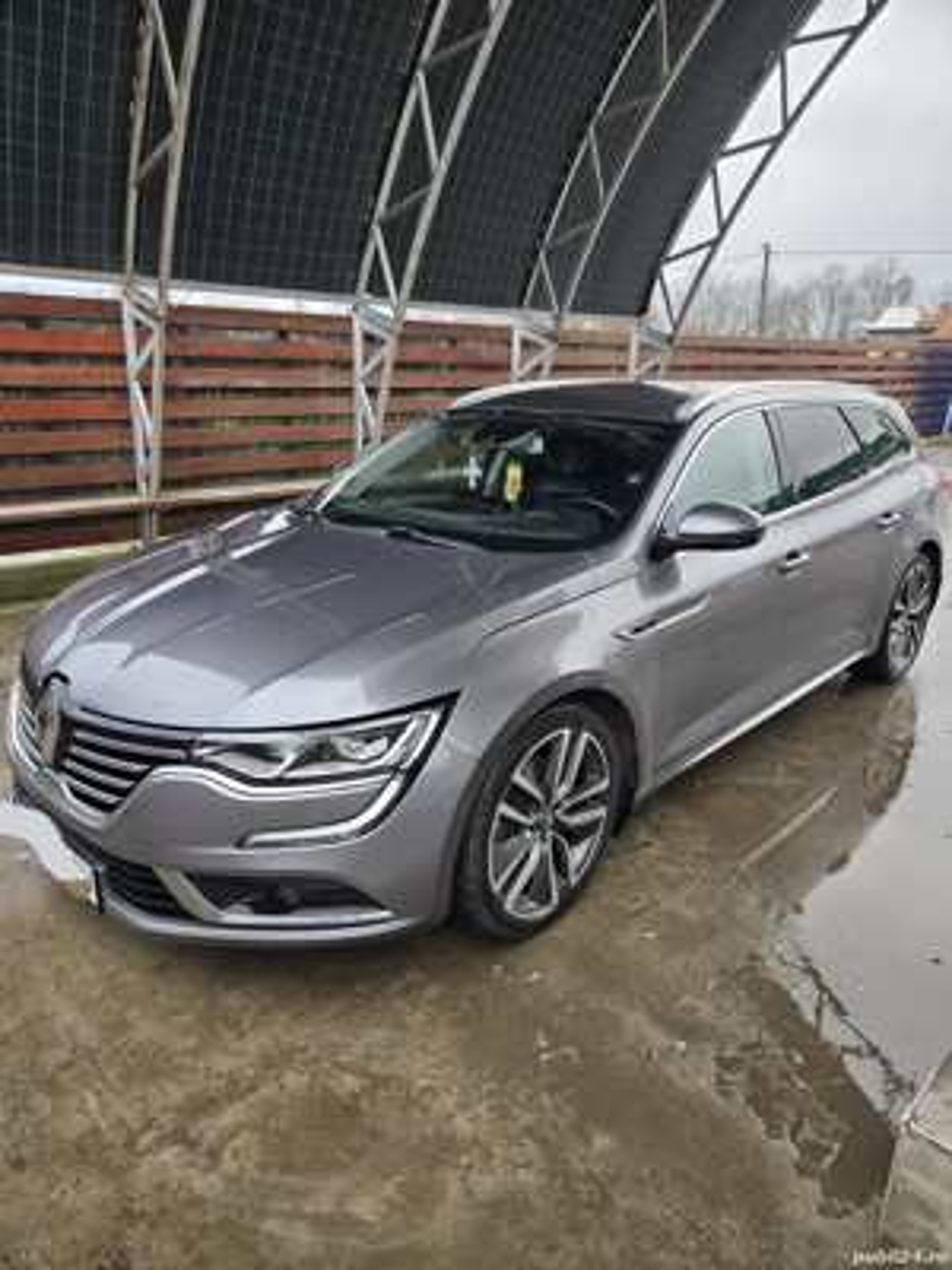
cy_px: 635
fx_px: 843
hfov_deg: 58.9
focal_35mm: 23
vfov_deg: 73.9
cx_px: 476
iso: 80
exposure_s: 1/182
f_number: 1.8
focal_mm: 5.4
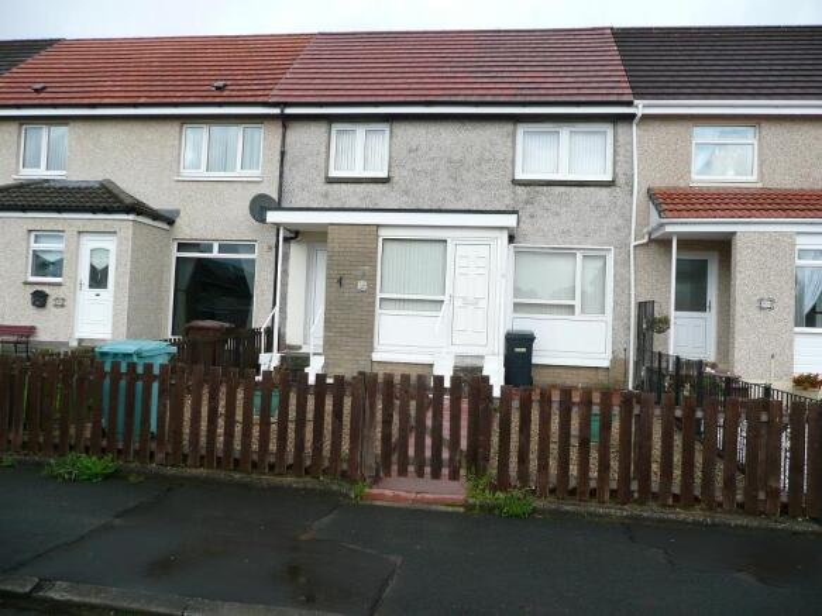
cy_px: 308
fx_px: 665
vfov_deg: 49.7
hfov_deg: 63.5
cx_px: 411
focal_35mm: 28
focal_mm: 4.6
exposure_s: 1/160
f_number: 3.3
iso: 100
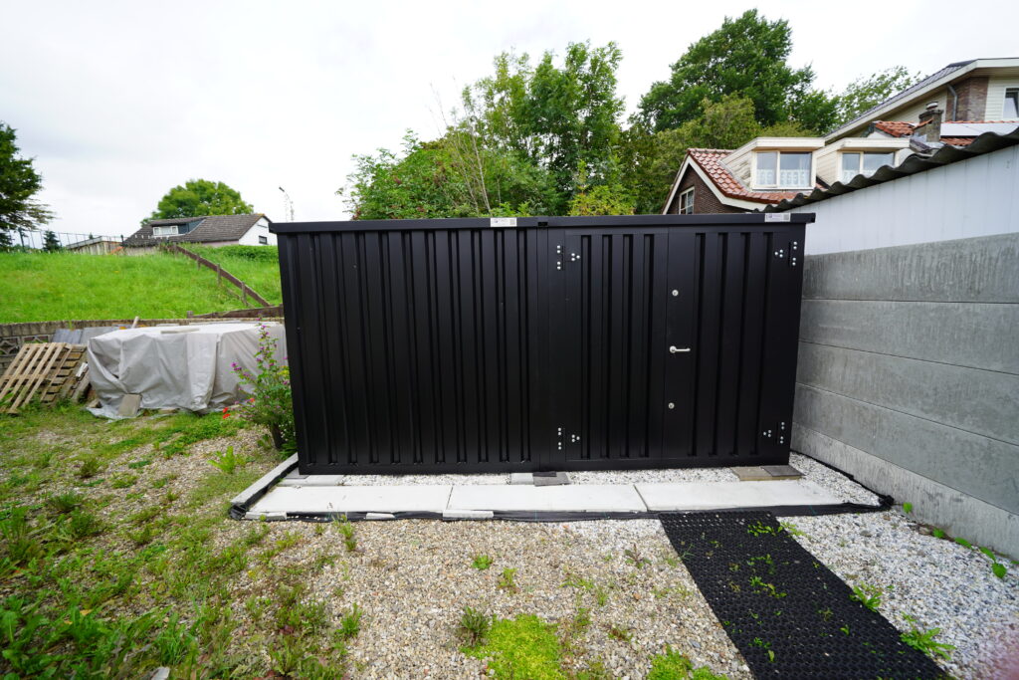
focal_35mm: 12
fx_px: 340
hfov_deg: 112.6
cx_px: 510
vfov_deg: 90.0
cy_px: 340
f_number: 5
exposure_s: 1/200
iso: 100
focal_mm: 12
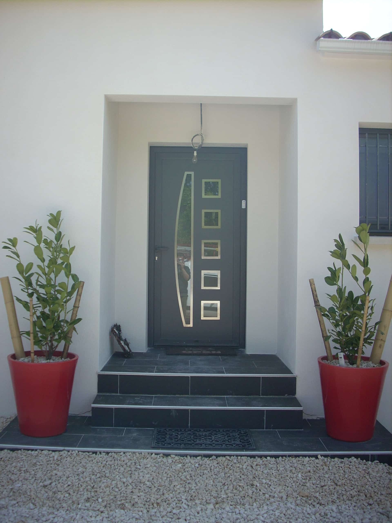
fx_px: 559
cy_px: 262
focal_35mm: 37
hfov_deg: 38.7
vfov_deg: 50.1
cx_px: 196
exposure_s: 1/479
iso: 64
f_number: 2.8
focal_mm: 6.2
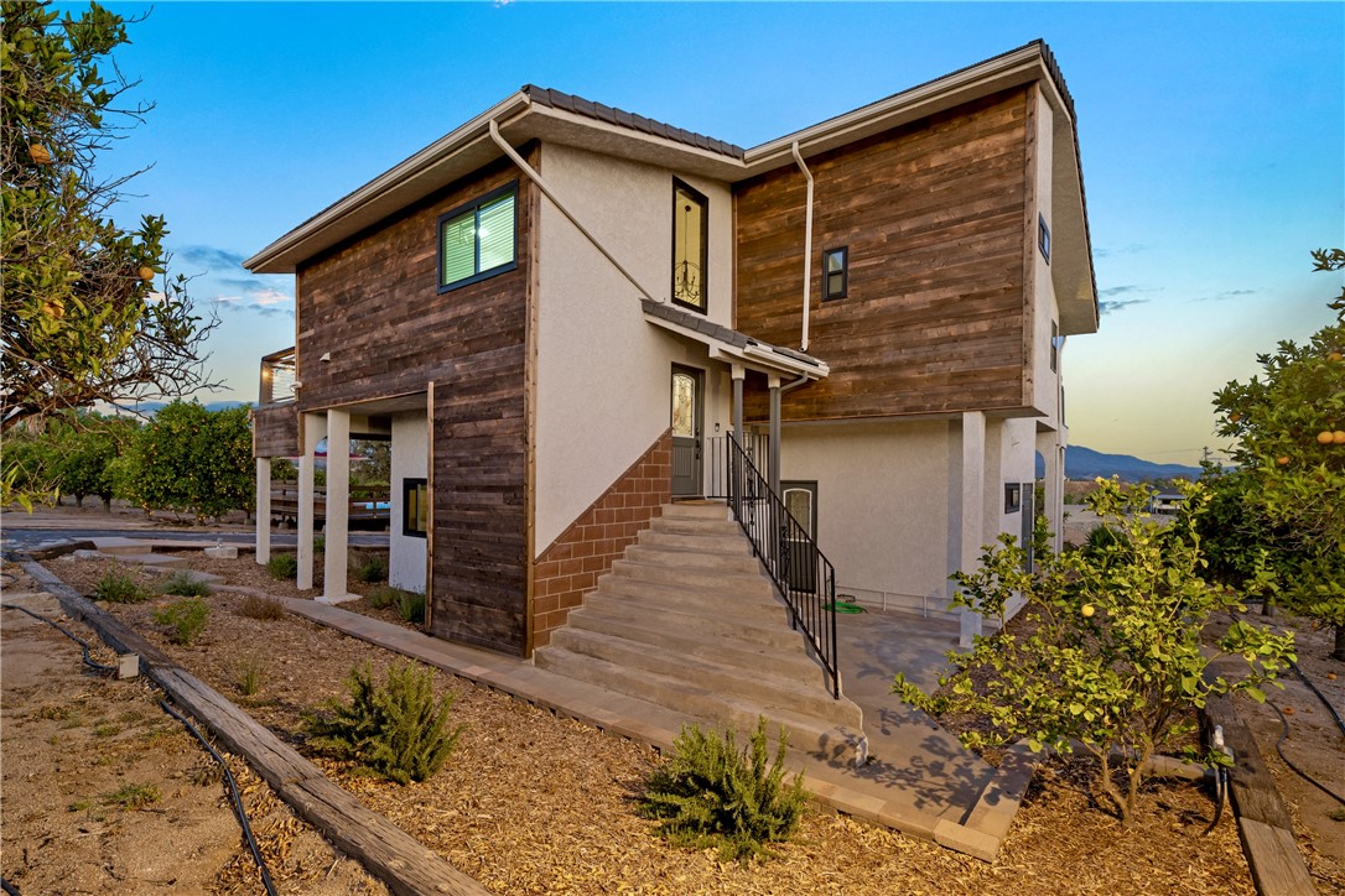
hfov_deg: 96.7
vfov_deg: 73.7
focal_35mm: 16
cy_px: 448
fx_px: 598
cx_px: 672
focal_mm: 16
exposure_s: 2
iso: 100
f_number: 7.1
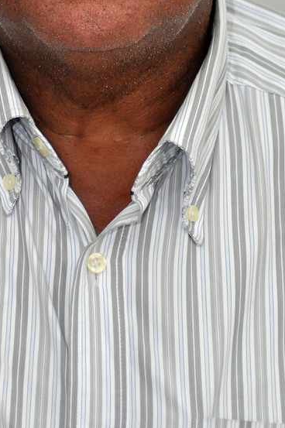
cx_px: 52
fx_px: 3687
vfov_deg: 6.6
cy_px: 18
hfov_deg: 4.4
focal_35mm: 310
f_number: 4.5
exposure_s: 1/160
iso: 800
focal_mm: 95
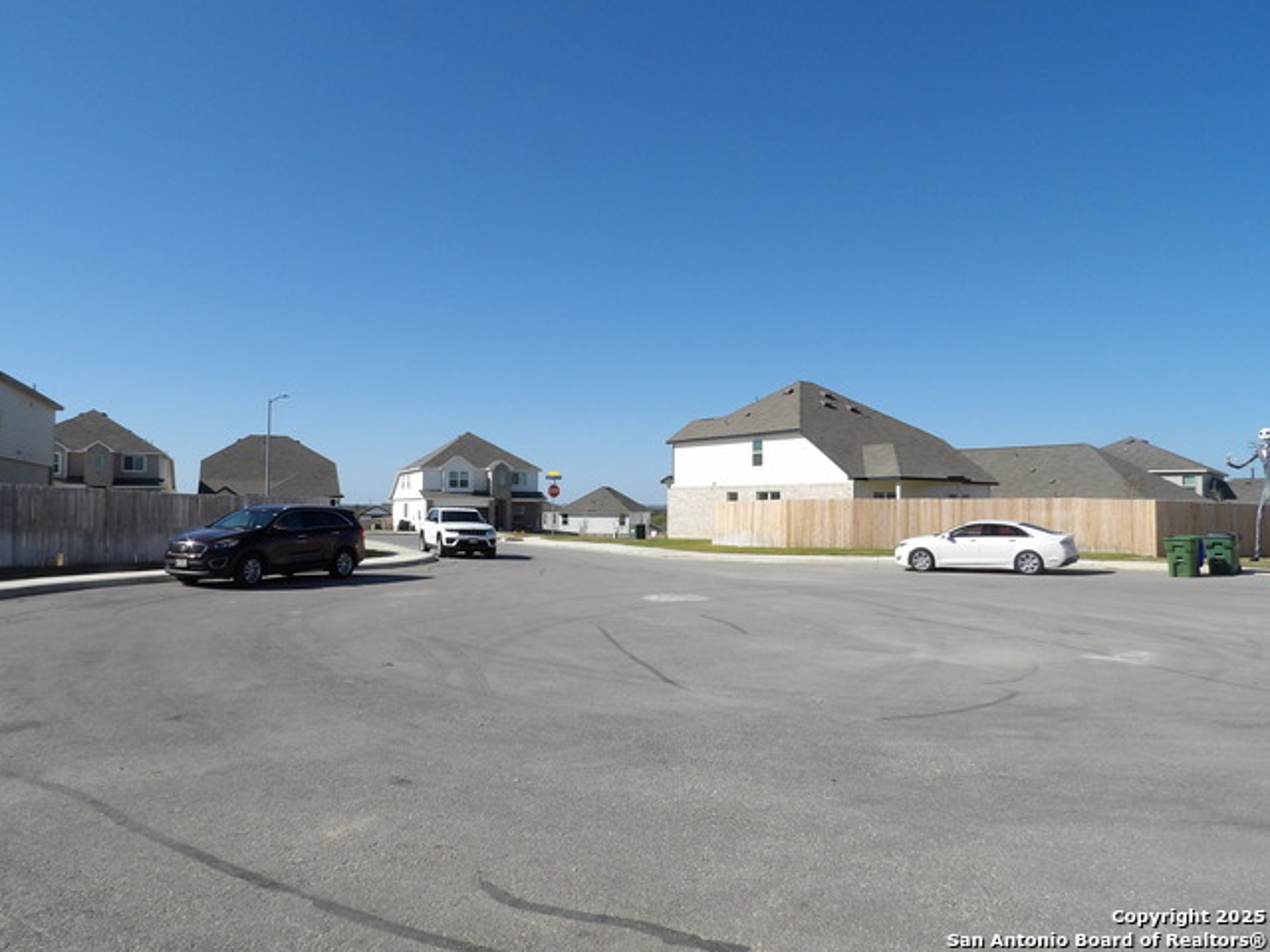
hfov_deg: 71.6
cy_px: 476
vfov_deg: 56.8
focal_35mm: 24
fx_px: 881
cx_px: 635
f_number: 4.6
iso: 100
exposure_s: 1/587
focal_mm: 4.3
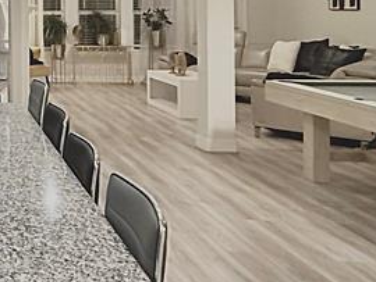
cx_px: -123
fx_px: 576
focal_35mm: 53
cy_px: -1
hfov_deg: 28.9
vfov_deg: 26.1
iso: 640
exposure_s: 1/60
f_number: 2.2
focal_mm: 2.22
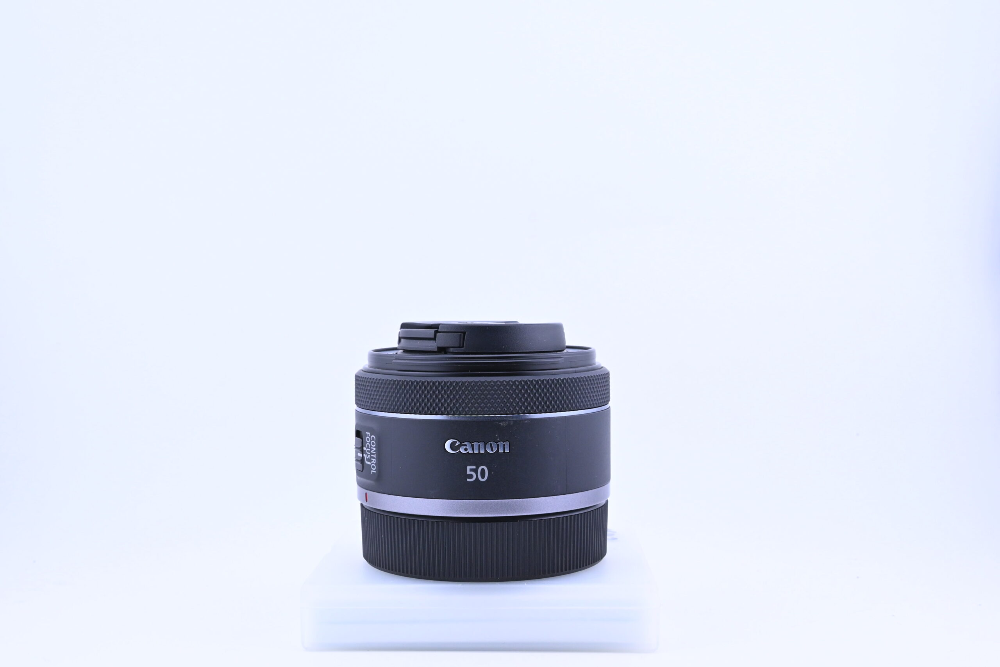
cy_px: 334
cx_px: 500
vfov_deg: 29.9
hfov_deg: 43.6
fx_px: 1250
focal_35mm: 45
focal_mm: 30
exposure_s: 1/160
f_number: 11
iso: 640
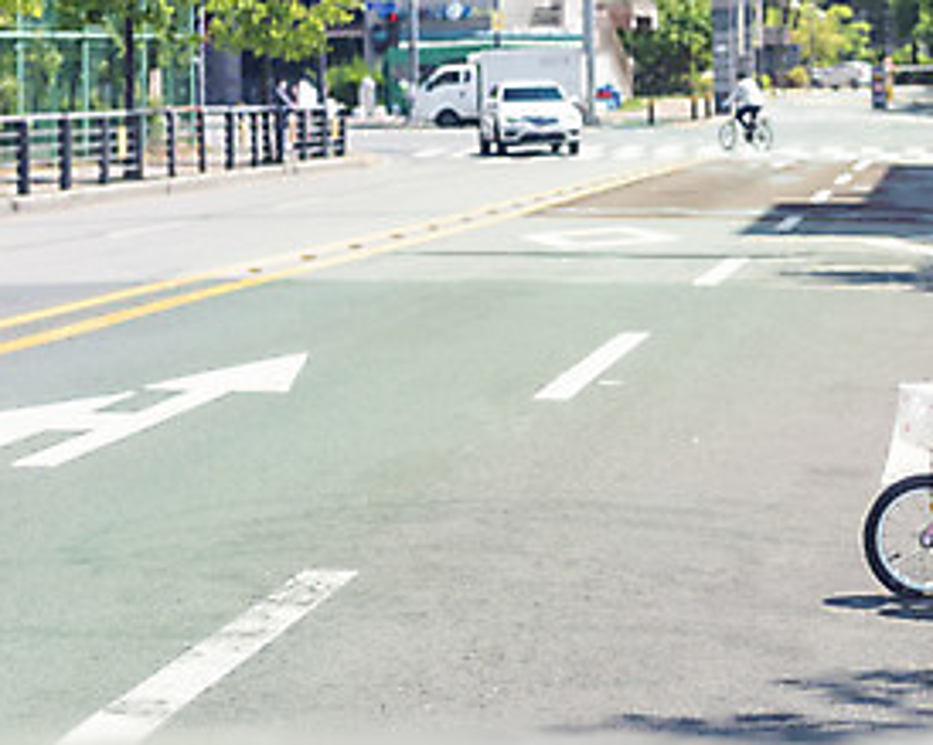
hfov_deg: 16.6
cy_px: 187
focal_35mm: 115
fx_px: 3174
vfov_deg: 13.4
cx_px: 764
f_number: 2.8
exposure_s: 1/200
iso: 200
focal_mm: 56
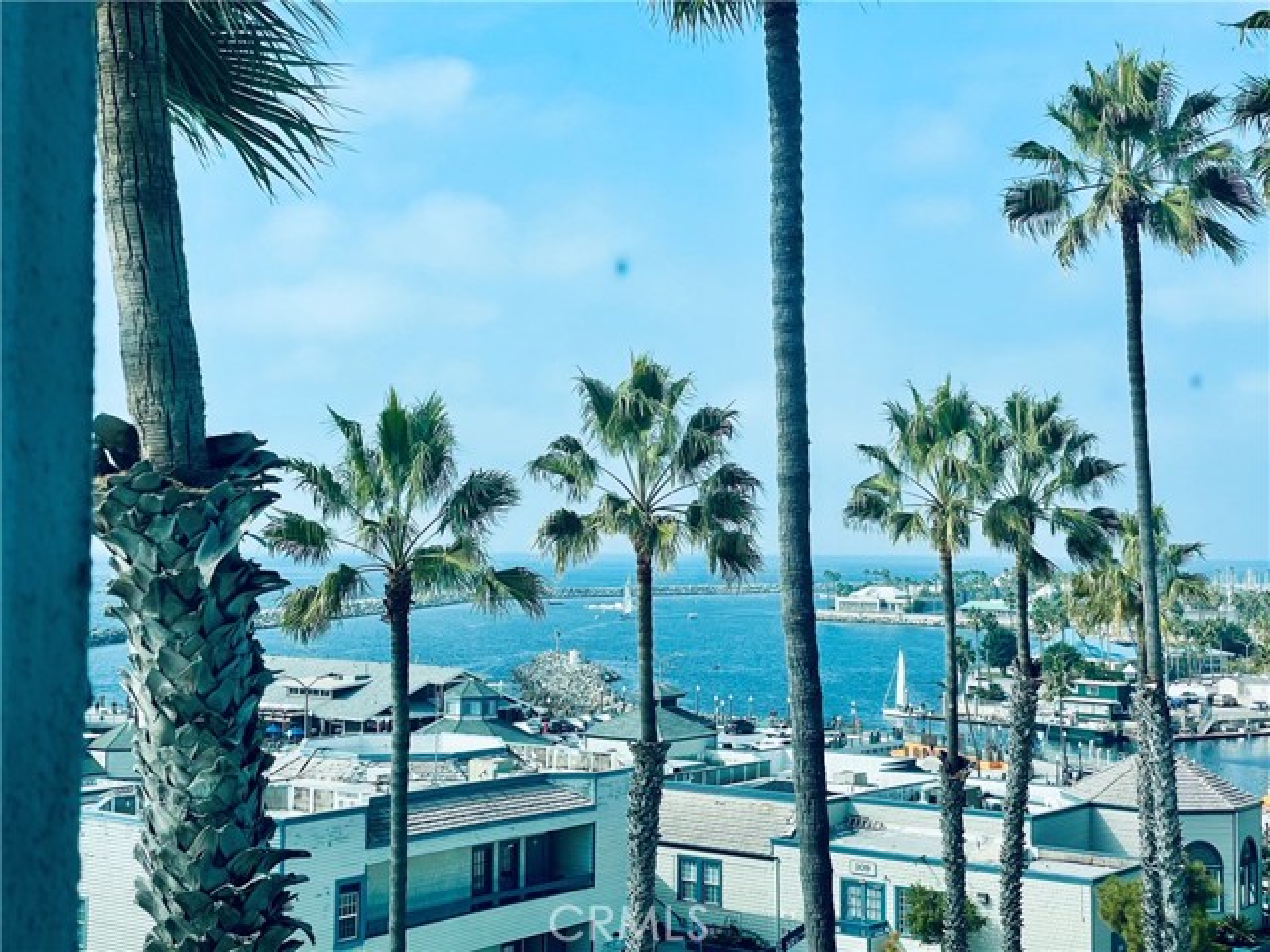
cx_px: 635
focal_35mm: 52
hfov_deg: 36.8
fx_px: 1908
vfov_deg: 28.0
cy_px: 476
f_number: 2
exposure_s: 1/1261
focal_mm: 6
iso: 25
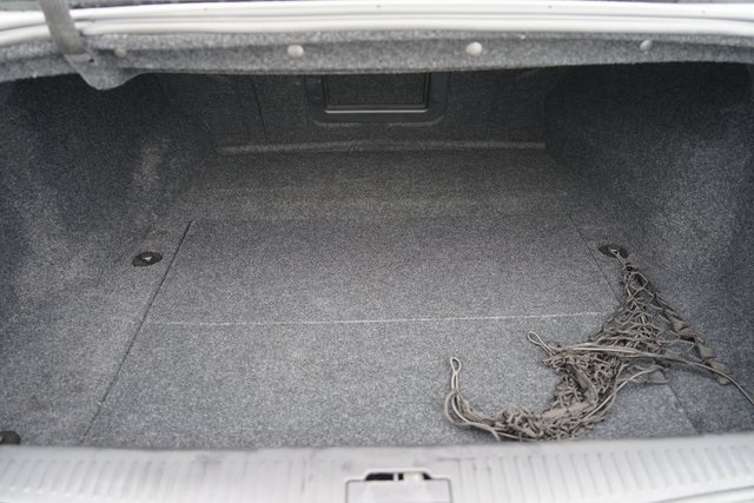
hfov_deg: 65.5
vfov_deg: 46.4
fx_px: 587
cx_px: 377
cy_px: 252
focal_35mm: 28
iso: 1600
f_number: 4
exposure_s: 1/160
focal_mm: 28
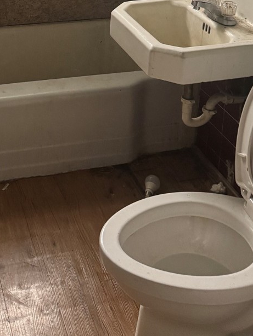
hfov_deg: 24.1
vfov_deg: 29.9
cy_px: -4
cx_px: 59
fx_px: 584
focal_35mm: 60
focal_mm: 6.76
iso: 800
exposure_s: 1/53
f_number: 1.78
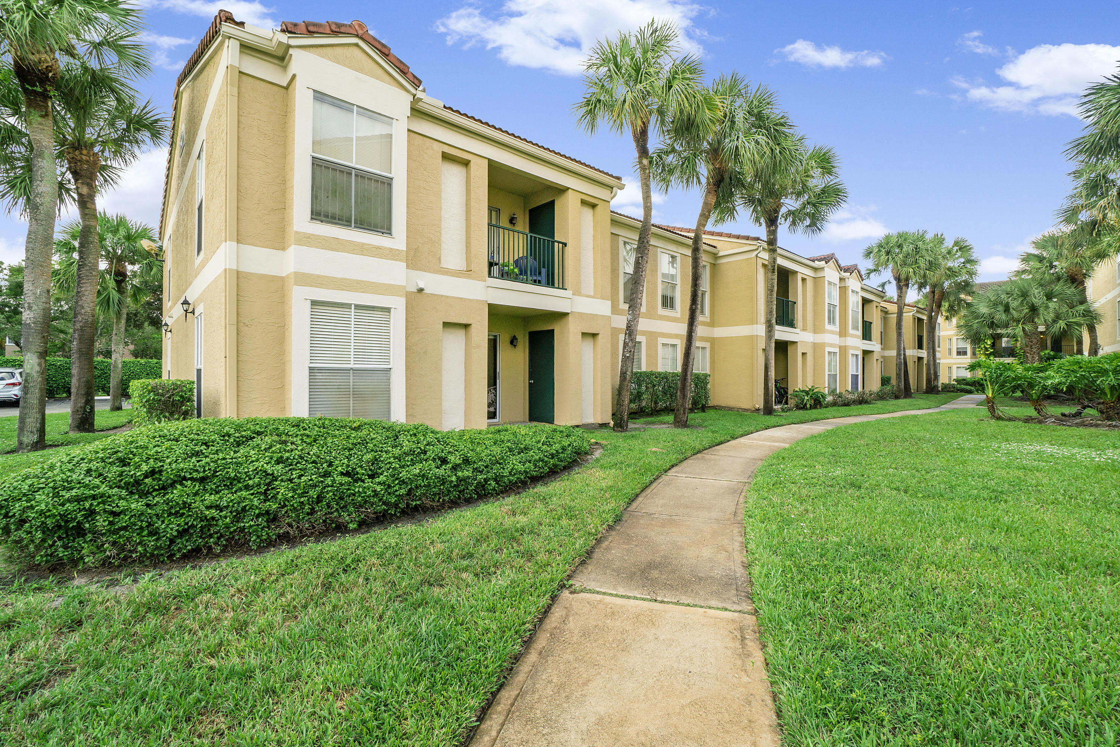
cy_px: 374
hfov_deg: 100.4
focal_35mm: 15
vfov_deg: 77.3
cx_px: 560
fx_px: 467
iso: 100
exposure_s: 1/40
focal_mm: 10
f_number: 11
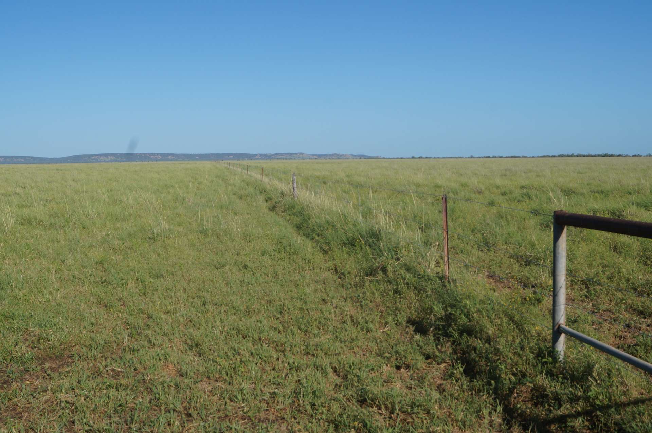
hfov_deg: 49.6
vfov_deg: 34.1
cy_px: 216
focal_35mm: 39
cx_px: 326
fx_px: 706
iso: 100
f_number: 13
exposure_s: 1/250
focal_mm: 26
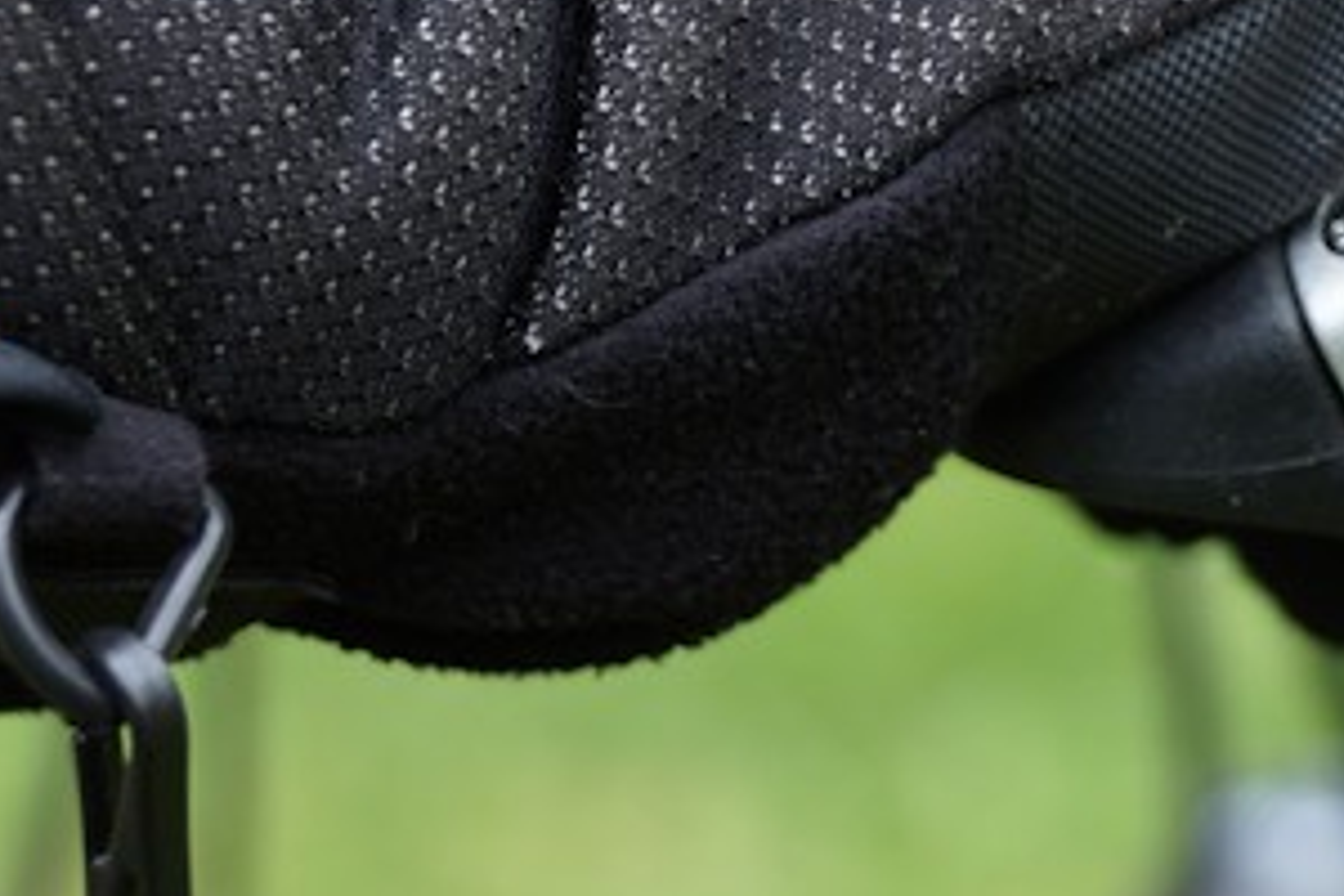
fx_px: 8959
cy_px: -92
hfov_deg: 8.6
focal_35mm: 240
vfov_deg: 5.7
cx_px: 1165
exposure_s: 1/160
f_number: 5.6
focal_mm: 60
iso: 160
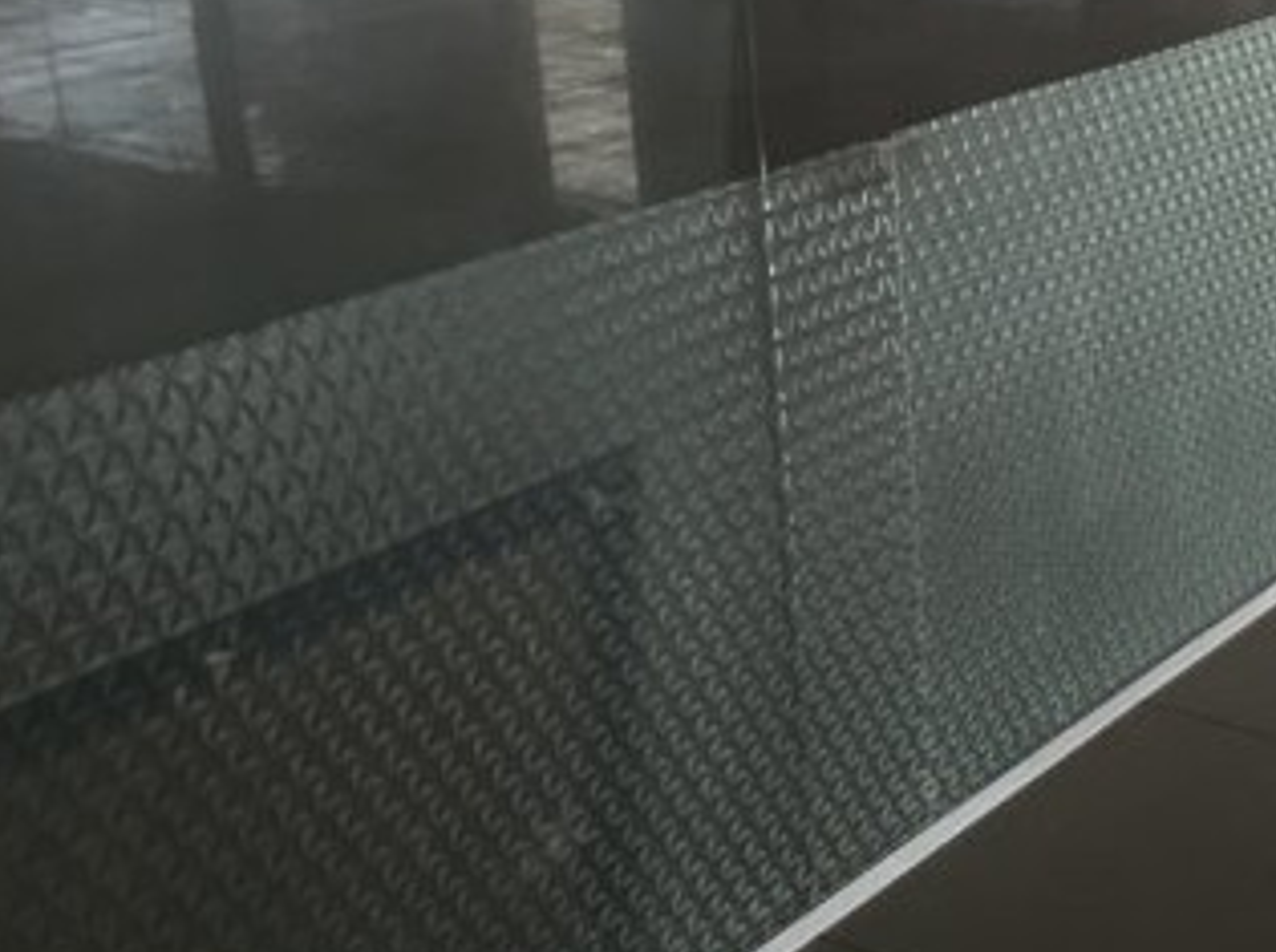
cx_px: 1244
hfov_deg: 30.7
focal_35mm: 59
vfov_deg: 24.6
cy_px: 294
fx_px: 2171
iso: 50
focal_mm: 4.15
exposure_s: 1/33
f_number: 2.2
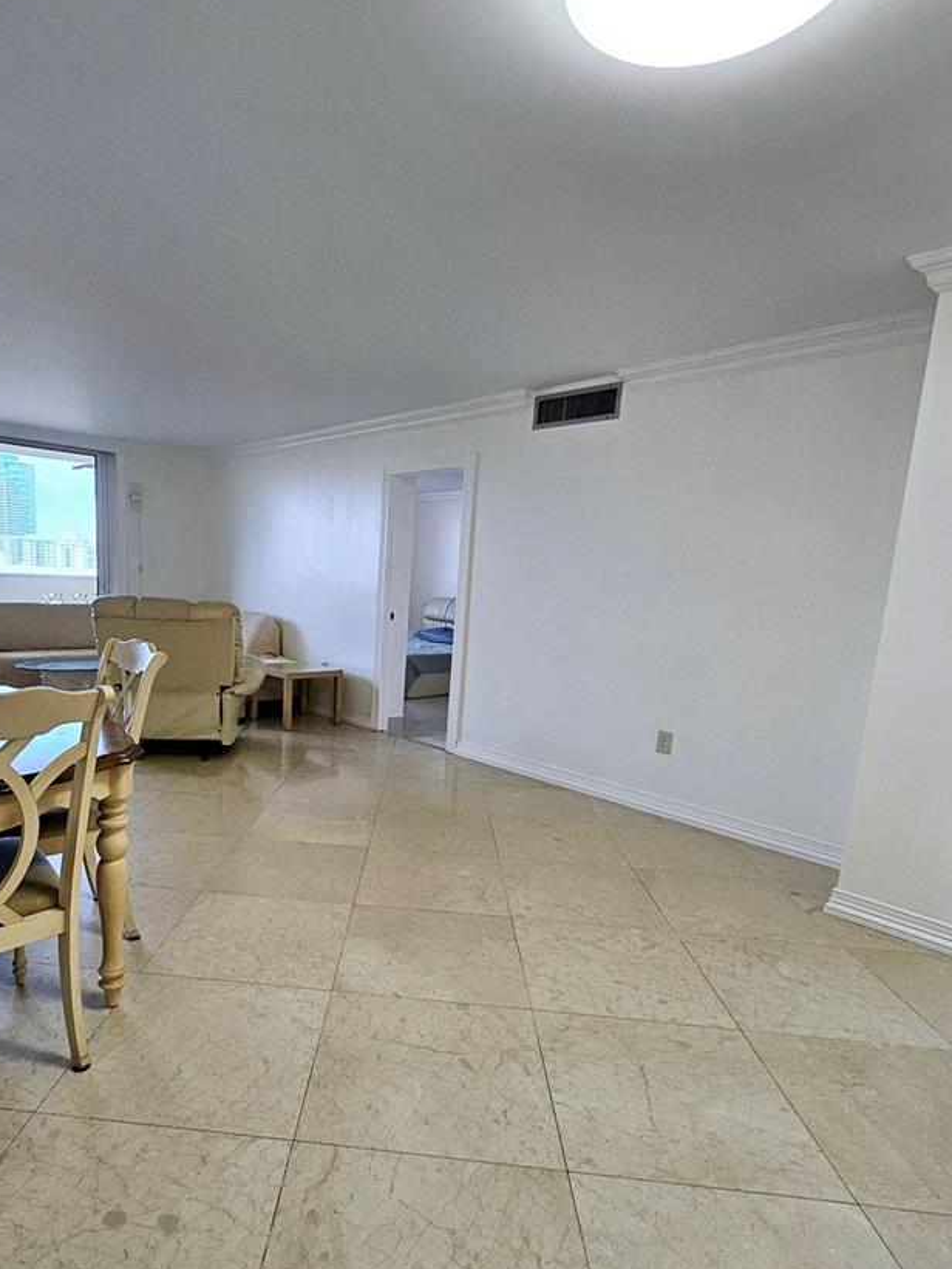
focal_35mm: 19
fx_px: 697
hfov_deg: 67.5
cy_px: 705
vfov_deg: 84.3
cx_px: 349
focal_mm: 1.74
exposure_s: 1/60.2
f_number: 2.2
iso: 64
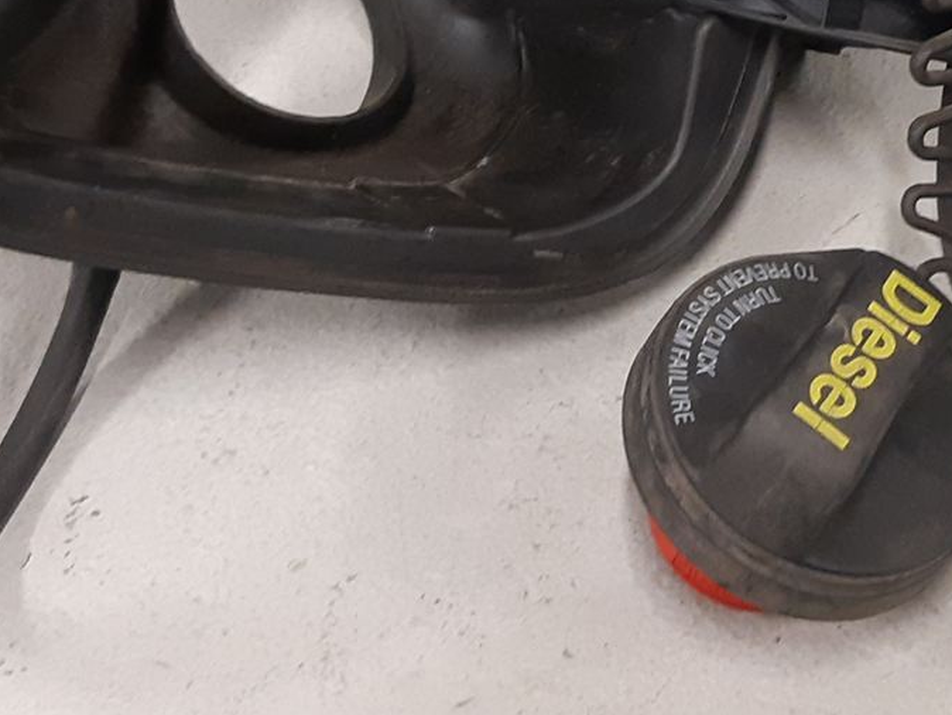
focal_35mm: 79
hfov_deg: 24.5
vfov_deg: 18.4
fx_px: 2173
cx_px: 696
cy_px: 95
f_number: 1.7
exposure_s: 1/50
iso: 250
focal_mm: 3.93
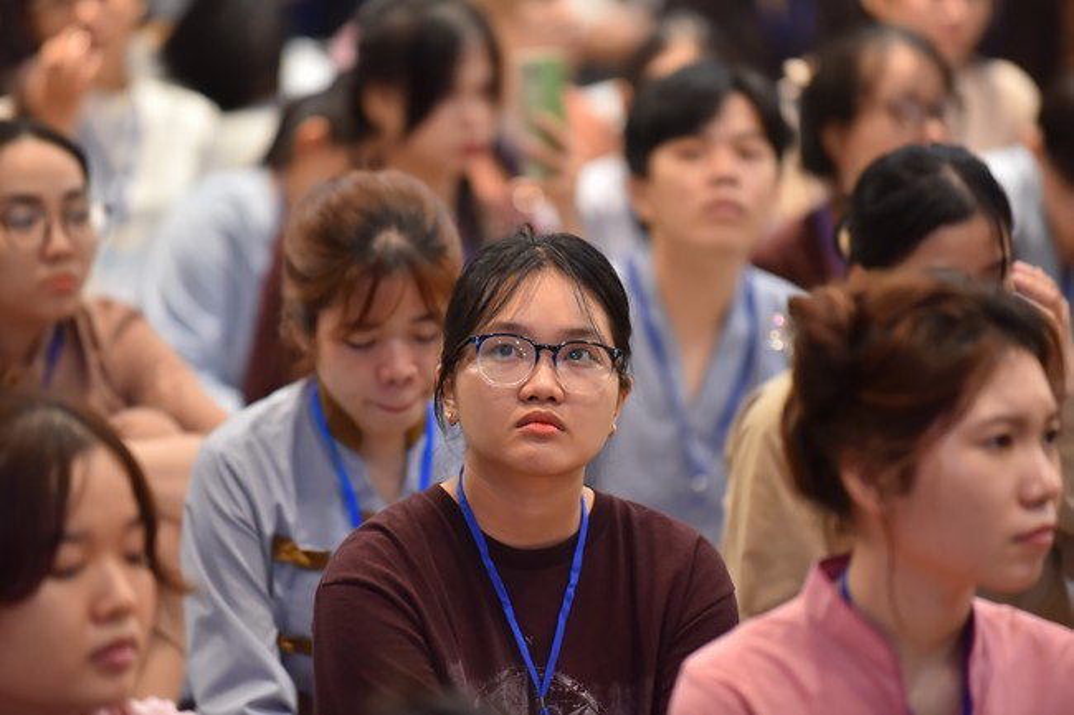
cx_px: 537
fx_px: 5965
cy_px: 358
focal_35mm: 200
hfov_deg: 10.3
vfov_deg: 6.9
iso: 1600
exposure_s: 1/200
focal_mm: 200
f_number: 2.8
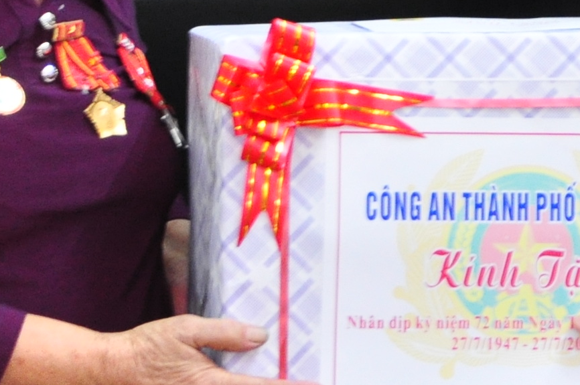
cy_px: -103
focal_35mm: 312
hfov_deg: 6.6
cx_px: 472
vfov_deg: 4.4
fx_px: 5020
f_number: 4.8
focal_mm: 42
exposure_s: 1/8
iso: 800
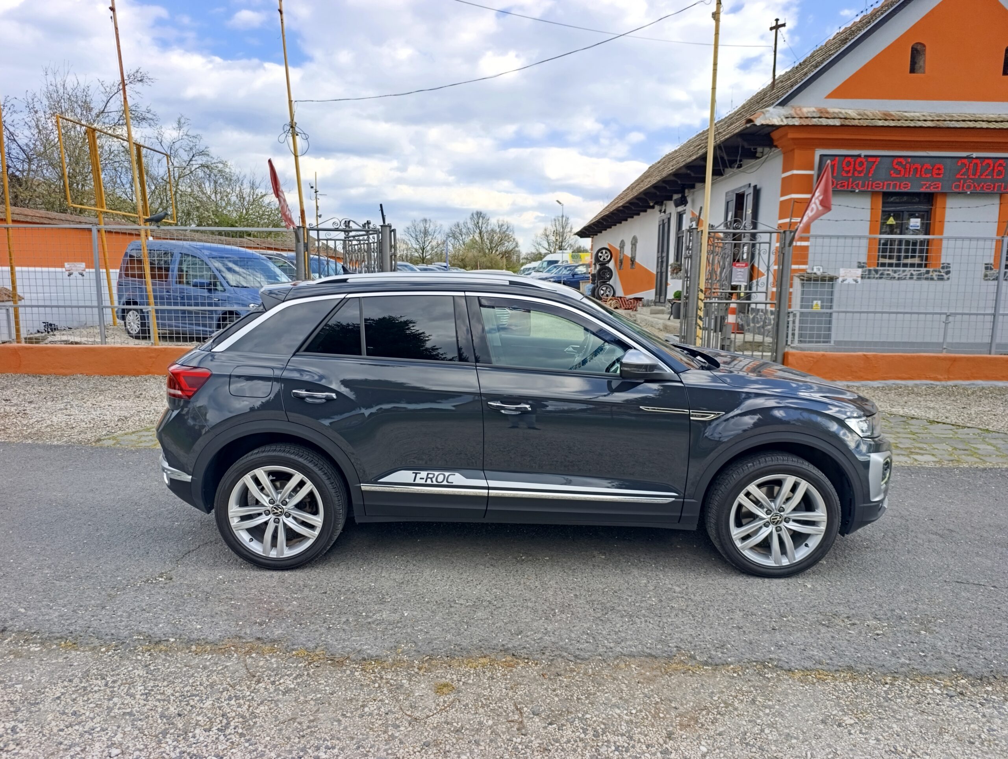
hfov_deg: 73.8
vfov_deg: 59.0
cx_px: 504
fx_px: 671
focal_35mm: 23
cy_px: 380
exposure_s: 1/151
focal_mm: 6.14
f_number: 1.6
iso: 50
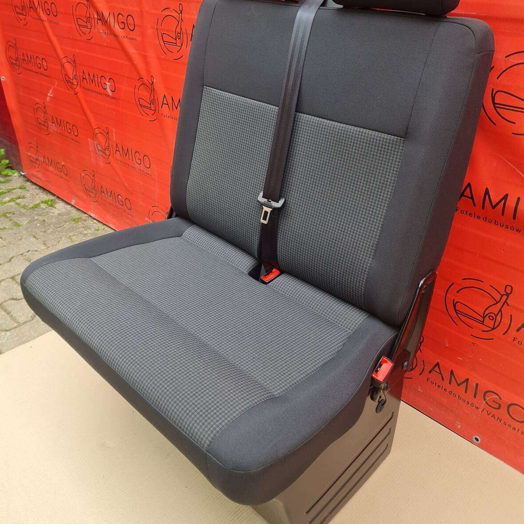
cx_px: 263
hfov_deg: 52.5
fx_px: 531
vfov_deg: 52.2
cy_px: 213
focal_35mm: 31
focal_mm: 5.4
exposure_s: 1/170
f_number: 1.8
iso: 50
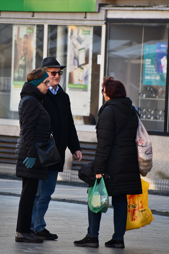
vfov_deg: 5.1
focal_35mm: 405
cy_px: 127
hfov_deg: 3.4
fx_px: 2852
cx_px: 84
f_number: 6
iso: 800
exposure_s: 1/400
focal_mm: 270
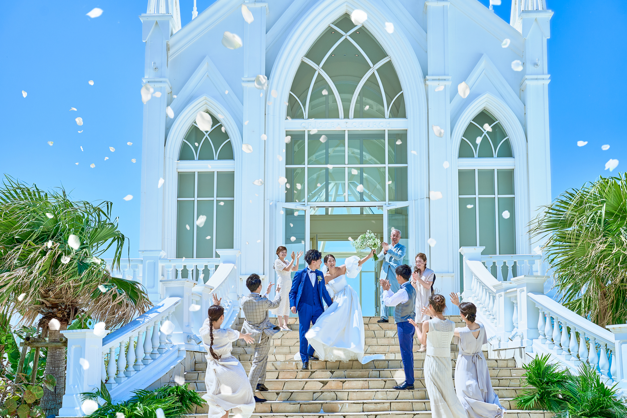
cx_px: 314
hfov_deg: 39.6
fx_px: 871
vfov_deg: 27.0
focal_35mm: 50
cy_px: 209
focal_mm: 50
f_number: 5.6
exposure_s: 1/500
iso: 100
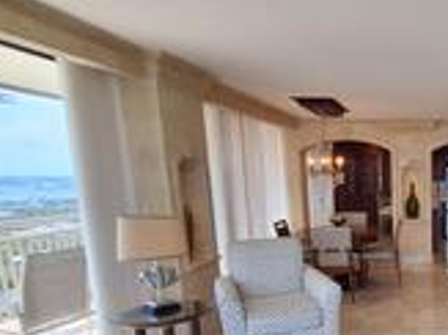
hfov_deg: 47.7
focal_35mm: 32
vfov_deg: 42.5
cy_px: 258
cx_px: 443
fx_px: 414
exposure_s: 1/123
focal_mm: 1.74
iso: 40
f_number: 2.2
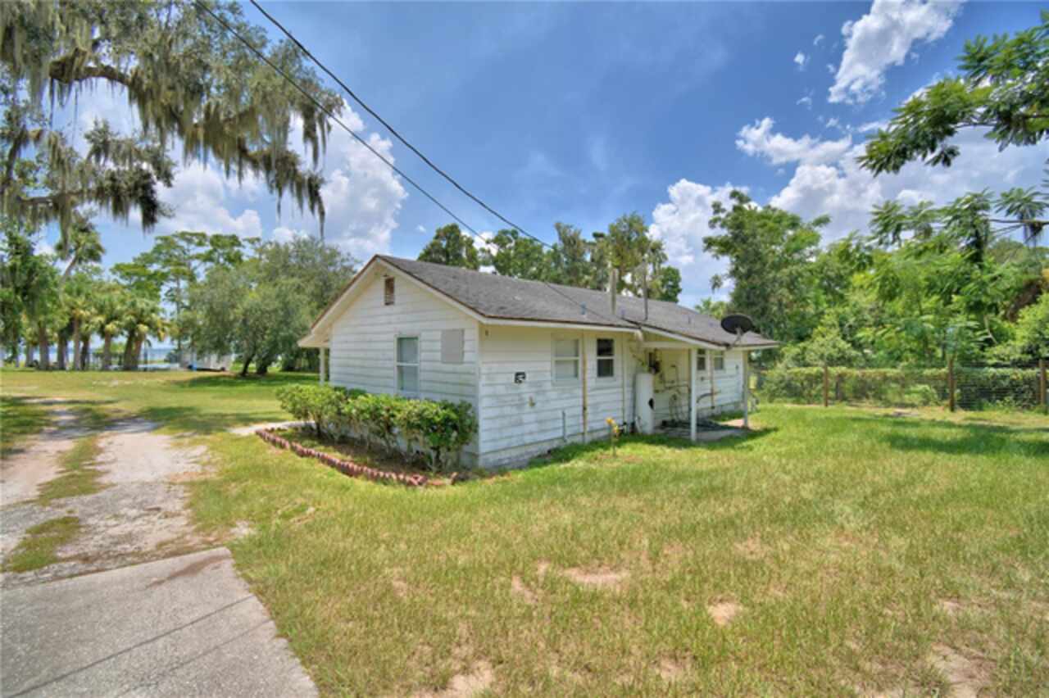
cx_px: 524
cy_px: 349
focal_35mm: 15
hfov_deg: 100.4
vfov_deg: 77.3
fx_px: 437
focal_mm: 10
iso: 100
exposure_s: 1/1250
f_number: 4.5
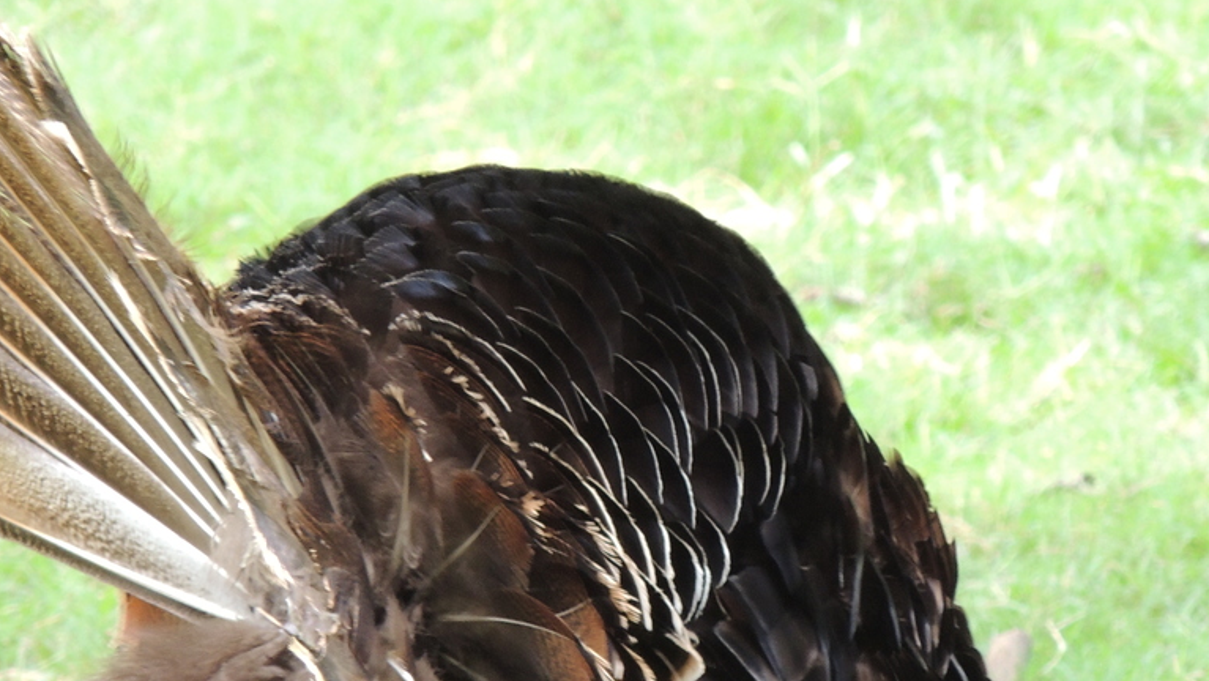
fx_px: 40790
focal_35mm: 1272
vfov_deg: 1.0
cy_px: 508
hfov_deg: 1.7
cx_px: 602
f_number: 5
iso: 400
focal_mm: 124.8
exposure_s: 1/100
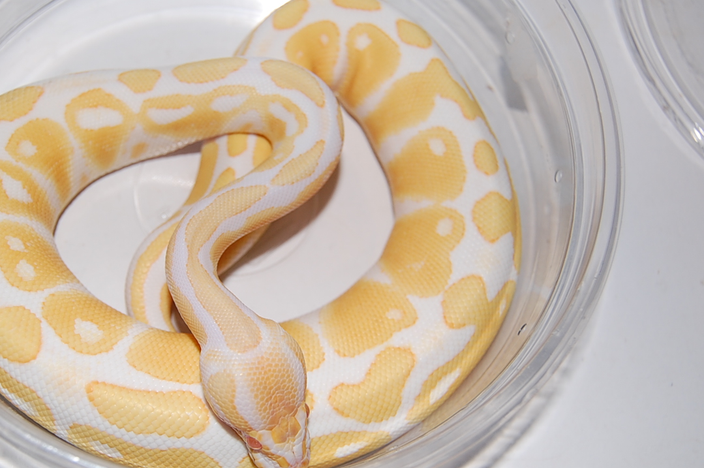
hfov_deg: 42.5
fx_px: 899
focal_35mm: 46
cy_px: 259
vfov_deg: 29.2
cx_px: 266
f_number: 3.8
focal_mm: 22
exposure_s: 1/60
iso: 200
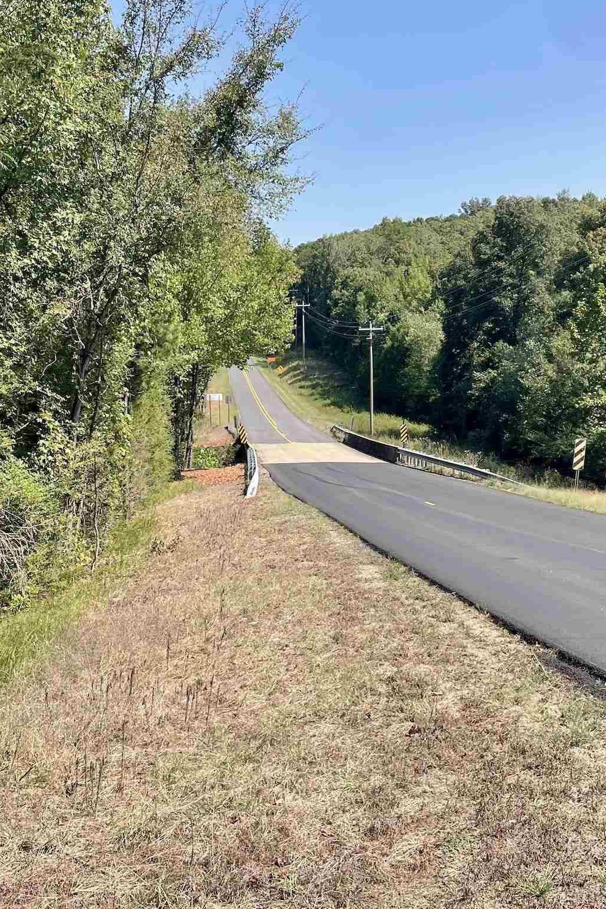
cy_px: 477
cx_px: 288
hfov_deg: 29.9
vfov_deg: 43.6
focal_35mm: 45
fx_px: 1136
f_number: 1.6
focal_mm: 4.2
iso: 32
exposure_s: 1/1855
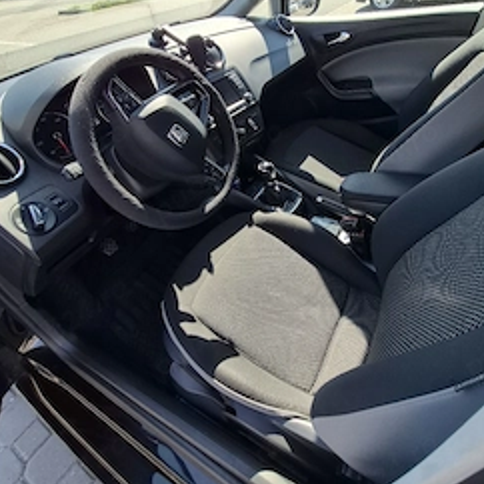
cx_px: 258
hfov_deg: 77.6
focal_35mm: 19
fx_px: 301
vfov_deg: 76.9
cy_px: 196
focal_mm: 1.74
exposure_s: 1/385
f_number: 2.2
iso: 40
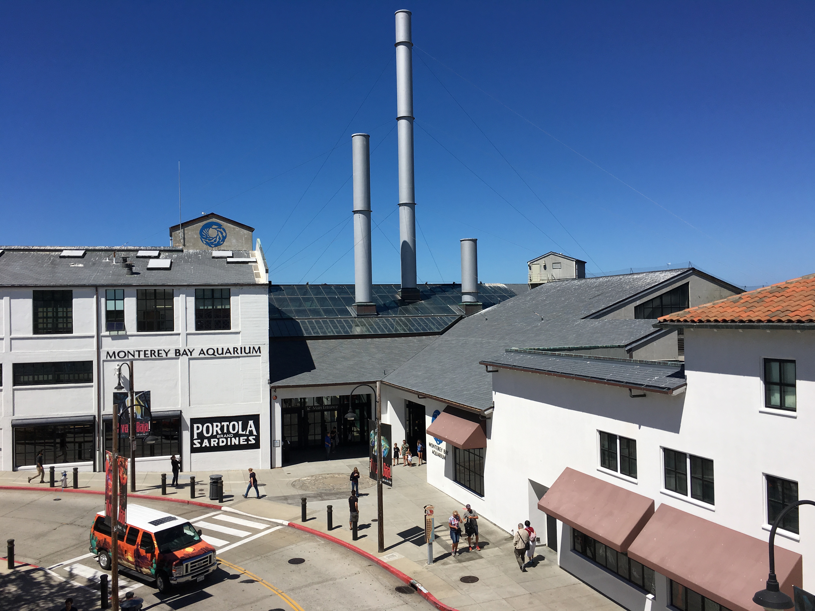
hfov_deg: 61.7
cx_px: 408
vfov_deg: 48.2
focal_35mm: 29
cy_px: 306
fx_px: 683
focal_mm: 4.15
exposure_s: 1/3077
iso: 25
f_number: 2.2
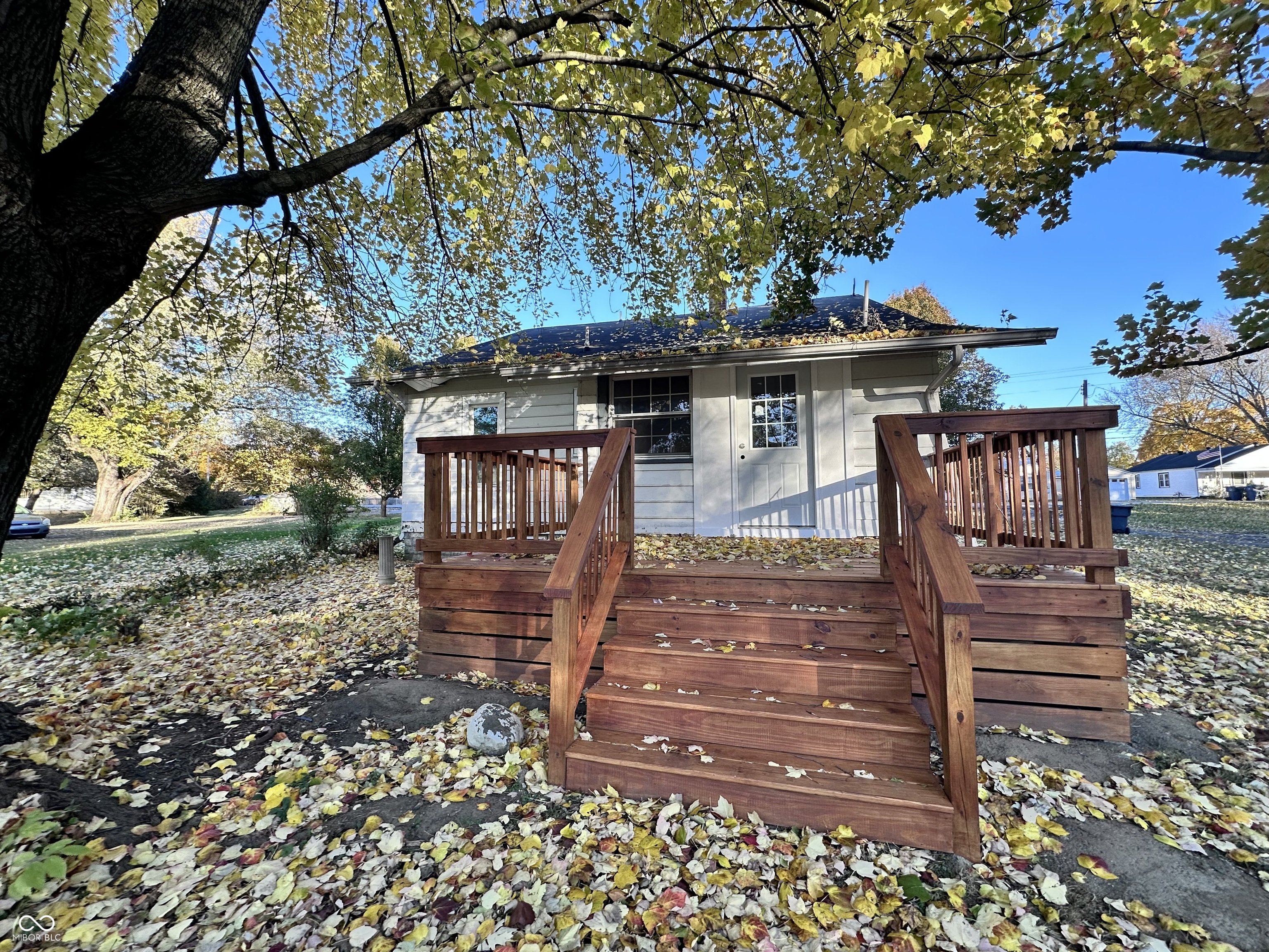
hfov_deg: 102.1
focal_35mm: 14
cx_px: 634
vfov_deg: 85.7
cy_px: 476
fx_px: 513
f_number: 2.2
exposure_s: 1/183
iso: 40
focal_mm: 2.22
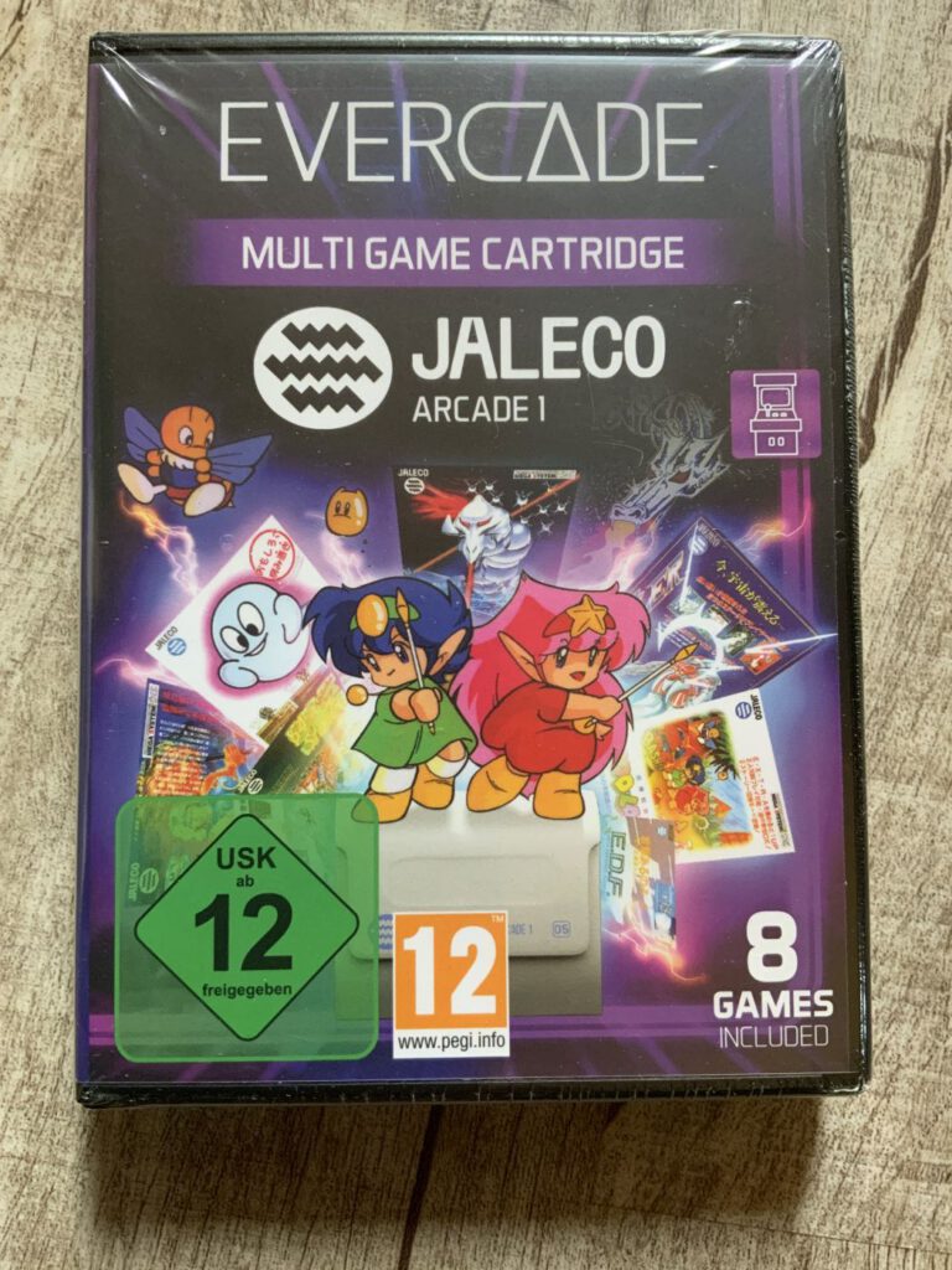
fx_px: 1063
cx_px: 476
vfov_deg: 61.7
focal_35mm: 29
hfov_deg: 48.2
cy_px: 635
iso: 250
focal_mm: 3
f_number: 1.8
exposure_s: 1/60
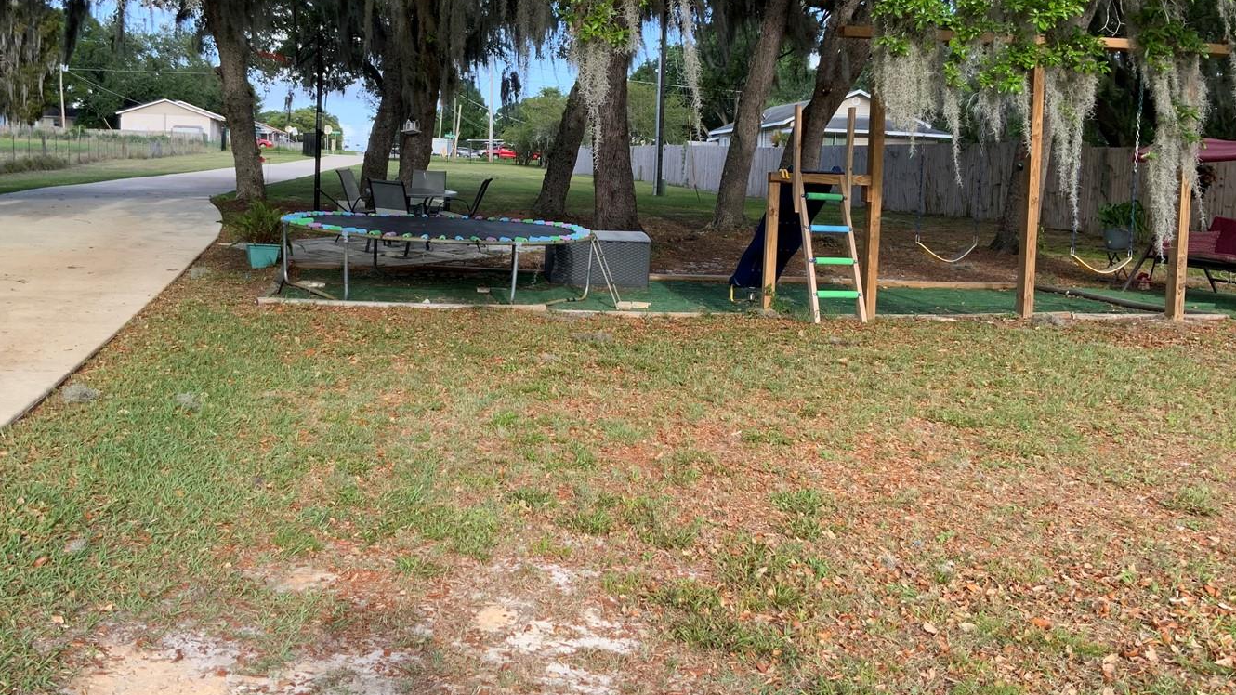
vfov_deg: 31.1
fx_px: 1245
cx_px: 563
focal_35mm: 38
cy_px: 277
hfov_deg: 52.7
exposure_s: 1/335
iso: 16
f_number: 1.8
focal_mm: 3
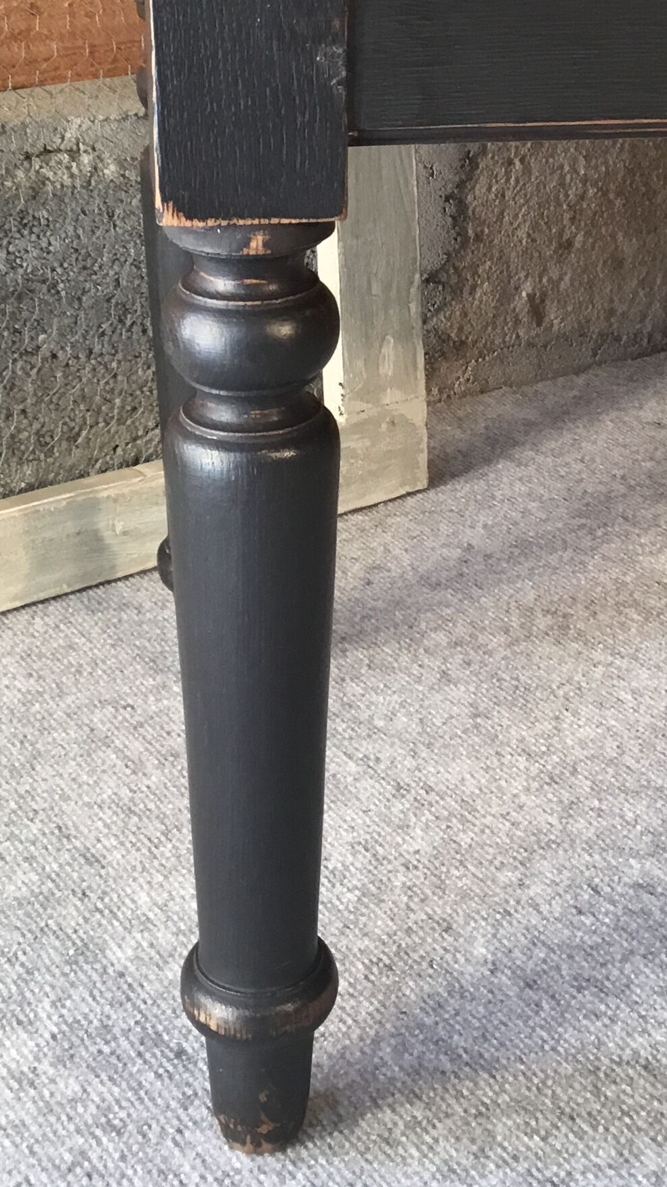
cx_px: 384
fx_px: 1981
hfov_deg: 19.1
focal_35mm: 63
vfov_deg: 32.7
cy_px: 303
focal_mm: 3.3
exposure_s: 1/33
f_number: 2.4
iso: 80
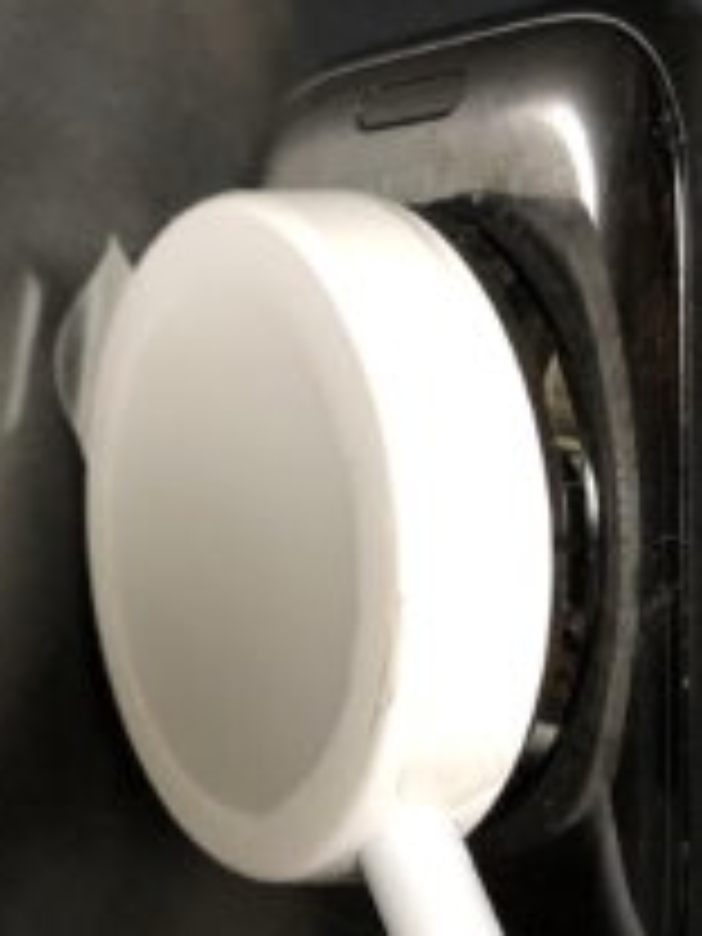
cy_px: 490
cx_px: 94
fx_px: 2055
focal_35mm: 76
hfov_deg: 19.1
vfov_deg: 25.7
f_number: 1.8
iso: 100
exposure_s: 1/4
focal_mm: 3.99
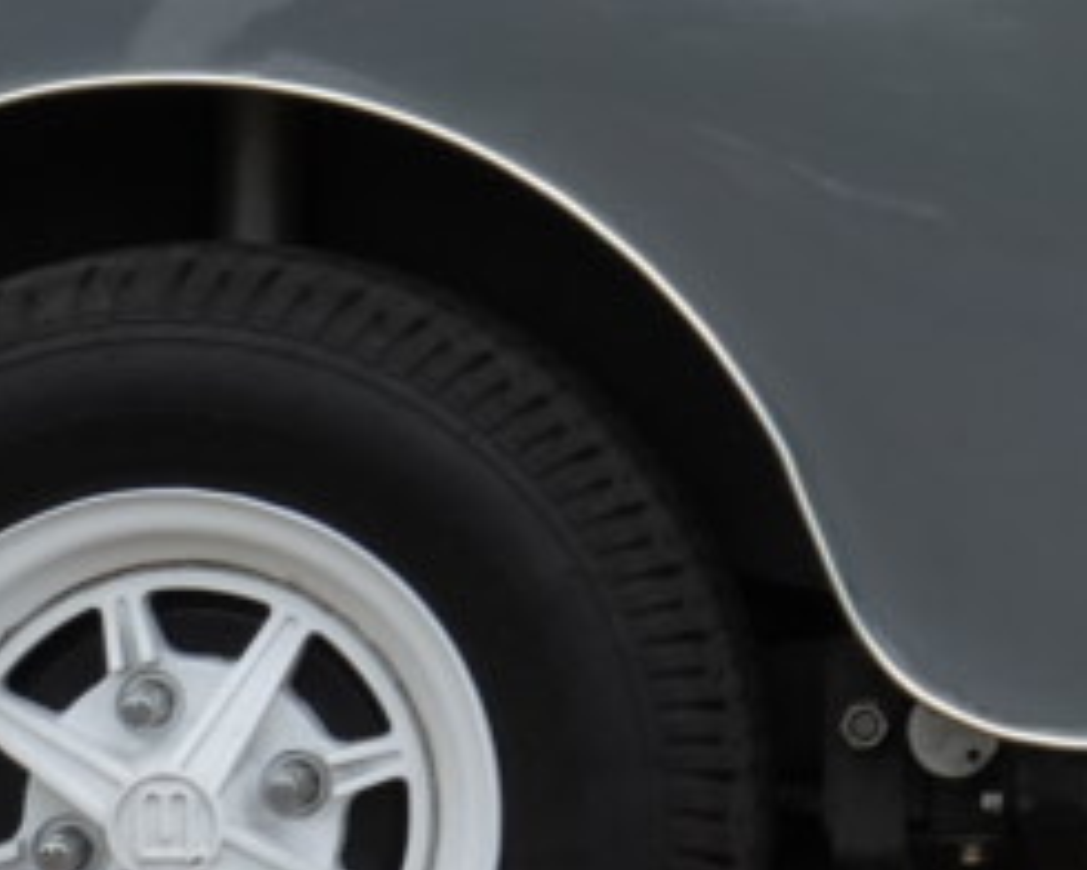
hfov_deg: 7.1
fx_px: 8364
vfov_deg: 5.9
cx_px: 2493
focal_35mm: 260
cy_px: -564
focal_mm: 42
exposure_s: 1/160
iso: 1000
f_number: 10
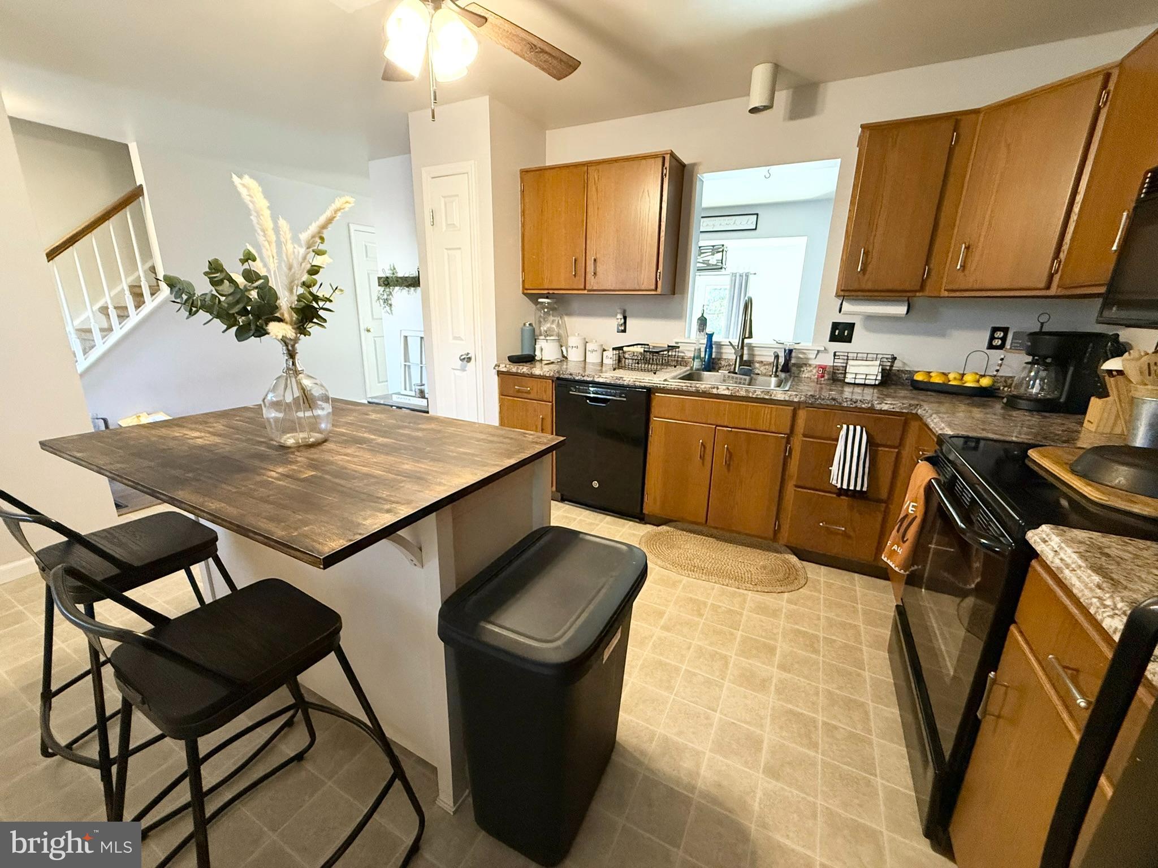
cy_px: 434
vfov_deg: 85.7
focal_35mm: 14
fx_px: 468
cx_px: 579
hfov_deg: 102.1
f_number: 2.2
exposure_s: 1/60
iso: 400
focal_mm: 2.22
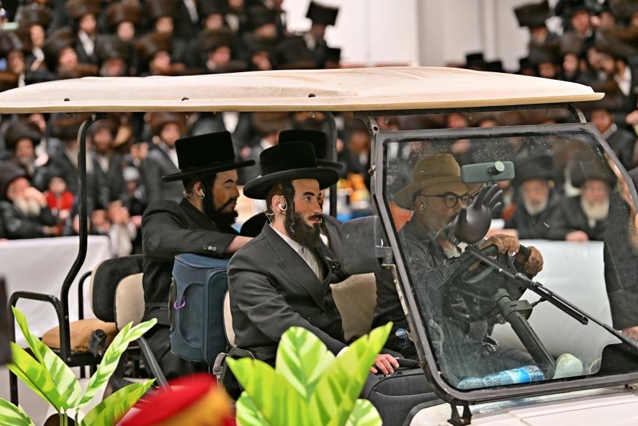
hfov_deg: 16.5
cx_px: 323
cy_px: 208
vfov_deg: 11.1
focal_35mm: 124
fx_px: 2198
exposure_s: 1/250
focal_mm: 120
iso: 250
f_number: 2.8
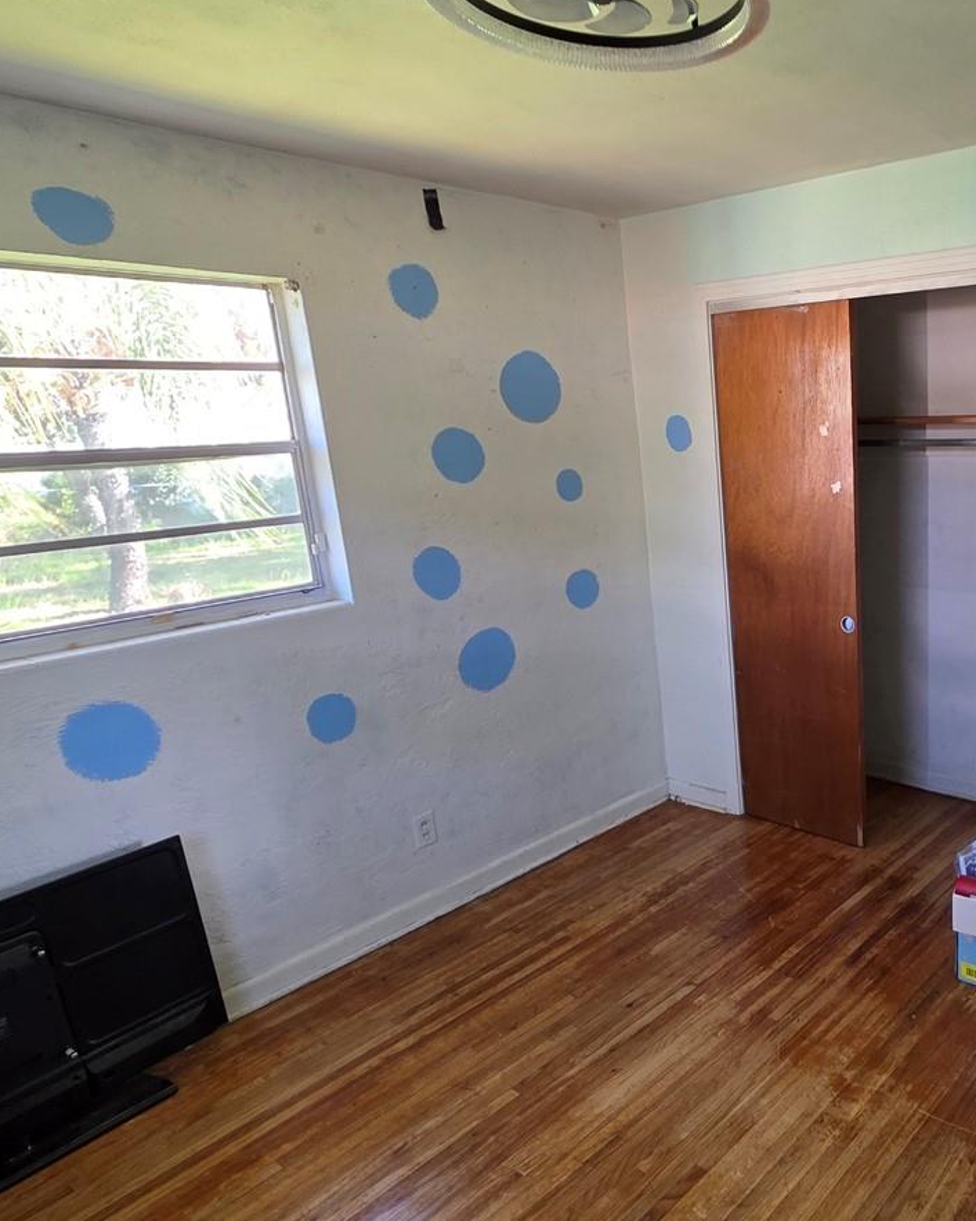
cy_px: 635
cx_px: 864
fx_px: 831
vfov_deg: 72.6
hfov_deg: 53.8
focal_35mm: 23
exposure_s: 1/60
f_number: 1.9
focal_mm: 2.2
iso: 160
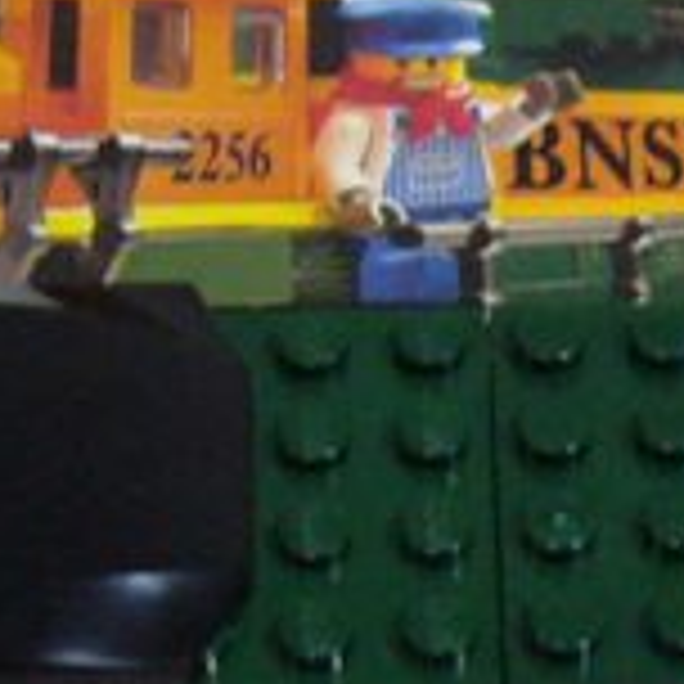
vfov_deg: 10.7
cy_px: 639
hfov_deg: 10.7
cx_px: 603
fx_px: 3644
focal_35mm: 163
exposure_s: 1/8
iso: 200
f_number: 2.8
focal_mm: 5.8
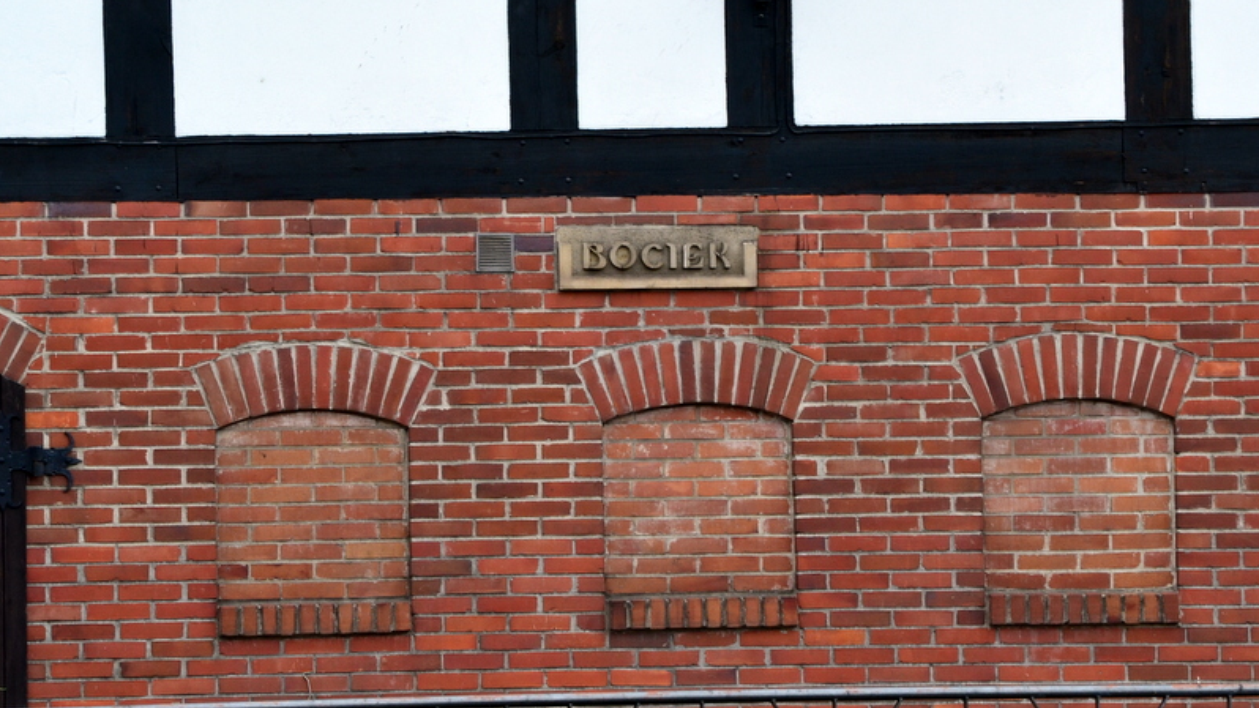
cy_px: 353
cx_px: 630
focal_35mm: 284
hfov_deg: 7.6
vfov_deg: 4.3
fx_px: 9482
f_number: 10
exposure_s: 1/250
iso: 400
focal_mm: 180
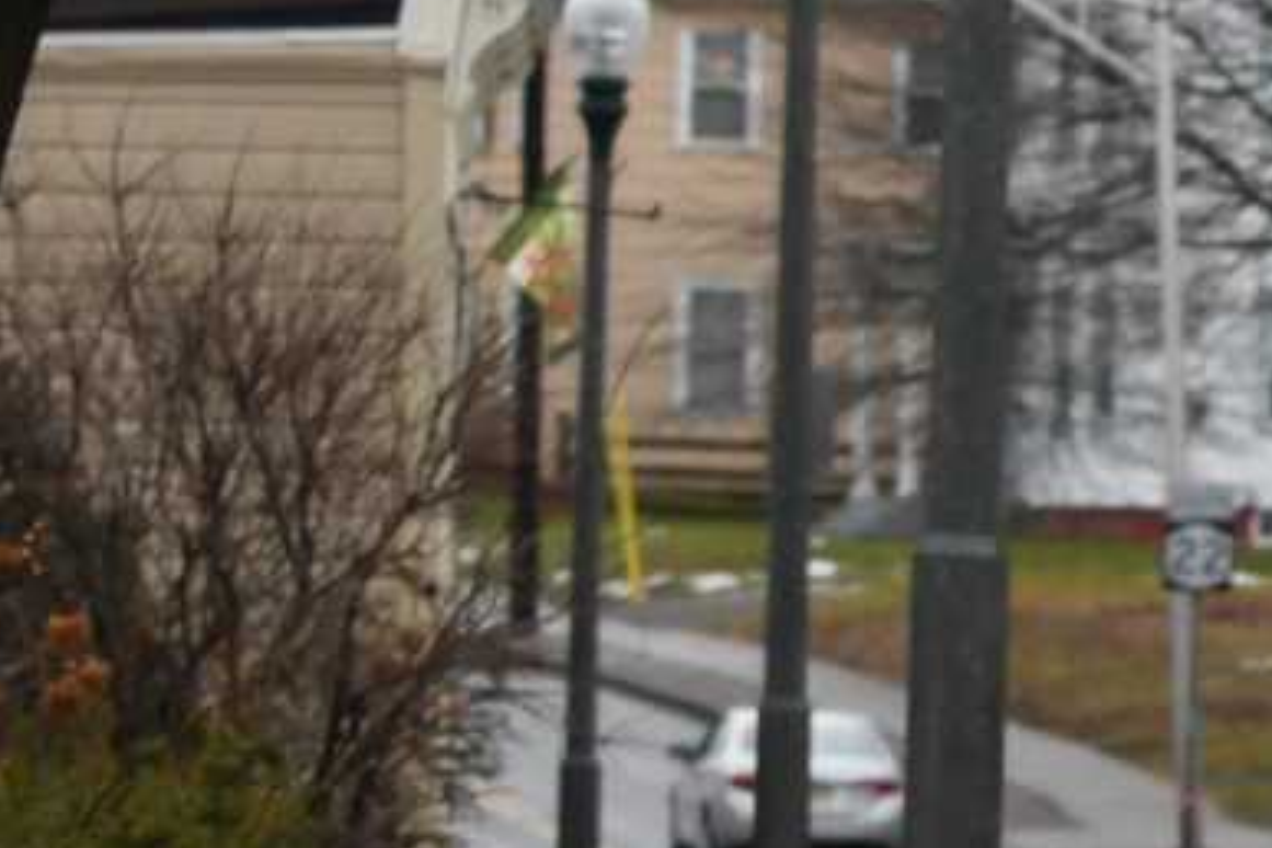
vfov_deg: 2.5
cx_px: 3047
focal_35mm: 556
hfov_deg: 3.7
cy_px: 557
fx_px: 19644
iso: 500
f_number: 6.3
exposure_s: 1/800
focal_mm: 70
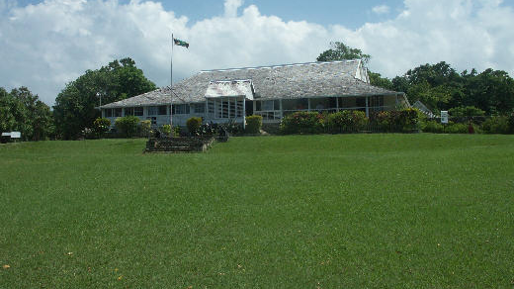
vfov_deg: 31.1
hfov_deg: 52.8
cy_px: 125
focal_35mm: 38
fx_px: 518
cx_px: 256
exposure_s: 1/500
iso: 100
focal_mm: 8.8
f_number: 9
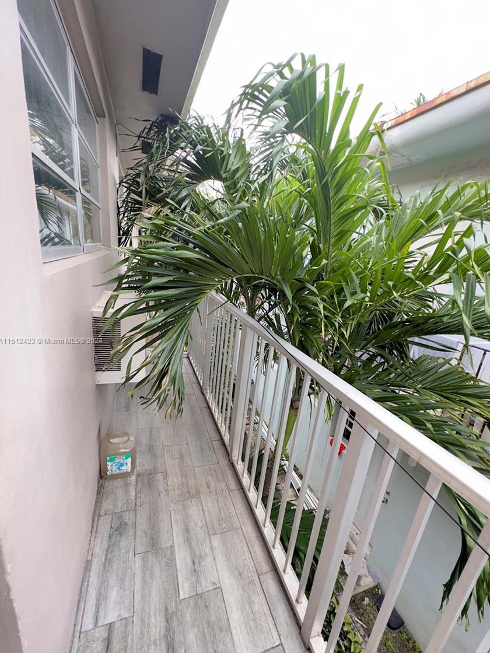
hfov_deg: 81.7
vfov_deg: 98.1
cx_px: 258
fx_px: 283
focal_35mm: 15
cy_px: 341
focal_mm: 2.22
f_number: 2.2
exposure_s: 1/99
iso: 250
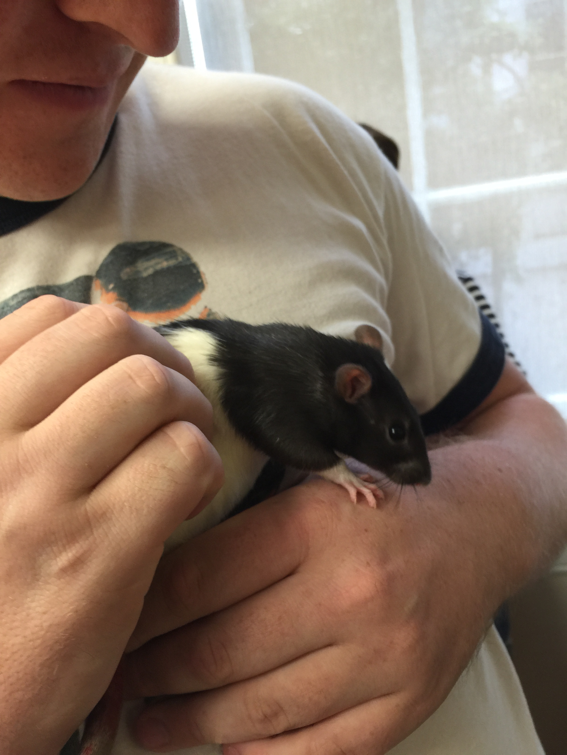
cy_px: 378
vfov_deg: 61.7
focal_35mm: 29
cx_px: 284
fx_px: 633
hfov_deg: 48.2
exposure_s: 1/15
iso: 40
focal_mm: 4.15
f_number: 2.2
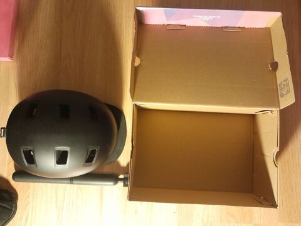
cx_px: 150
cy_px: 113
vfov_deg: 51.4
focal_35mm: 27
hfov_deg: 65.3
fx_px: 235
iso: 800
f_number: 1.8
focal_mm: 4
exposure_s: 1/25
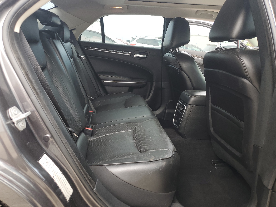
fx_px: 207
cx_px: 138
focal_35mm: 26
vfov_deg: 53.1
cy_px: 104
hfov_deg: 67.3
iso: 50
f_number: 1.5
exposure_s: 1/143
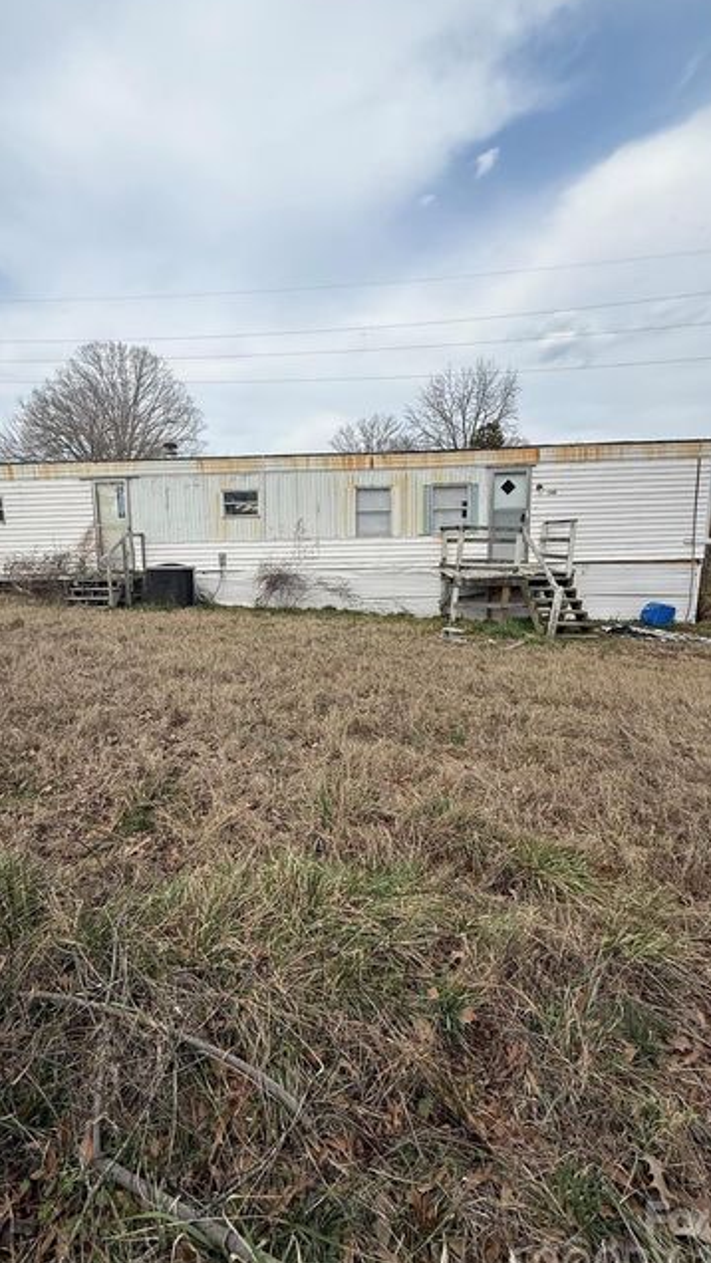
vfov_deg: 99.4
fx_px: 536
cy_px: 634
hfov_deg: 66.8
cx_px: 304
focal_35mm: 16
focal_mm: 2.22
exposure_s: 1/1795
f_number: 2.2
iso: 50
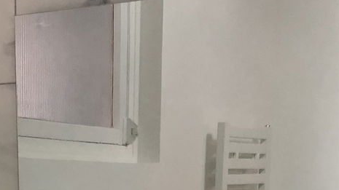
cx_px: 114
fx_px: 943
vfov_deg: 10.7
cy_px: 361
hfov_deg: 20.3
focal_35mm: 105
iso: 100
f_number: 1.8
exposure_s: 1/17
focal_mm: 3.99
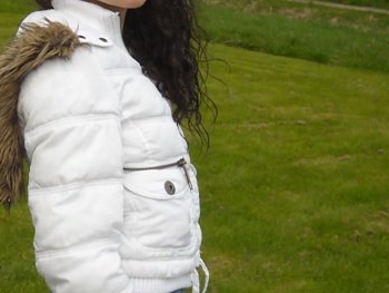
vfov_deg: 18.4
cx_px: 81
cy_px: 88
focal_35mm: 80
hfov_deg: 24.0
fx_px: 900
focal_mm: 5.7
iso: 67
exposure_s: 1/250
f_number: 2.8
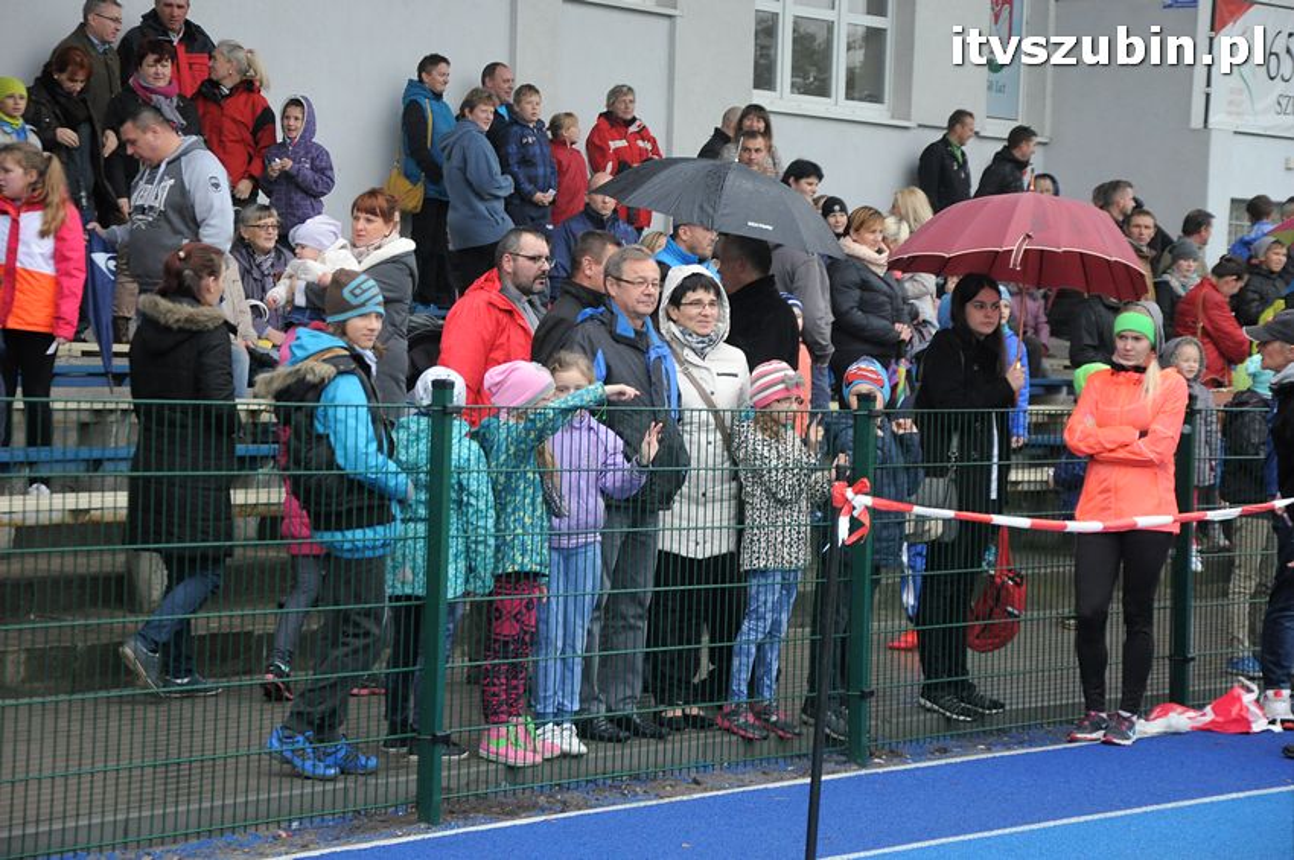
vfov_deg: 13.0
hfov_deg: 19.5
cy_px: 430
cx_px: 647
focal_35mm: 105
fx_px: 3770
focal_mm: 70
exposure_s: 1/250
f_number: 5.3
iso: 1000
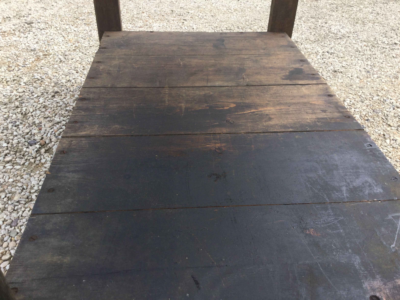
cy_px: 150
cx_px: 200
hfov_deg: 58.4
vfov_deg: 45.4
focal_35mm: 31
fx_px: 358
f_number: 2.4
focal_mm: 3.3
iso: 25
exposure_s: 1/374
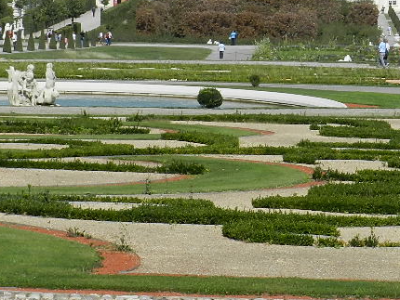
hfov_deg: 8.3
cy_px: -51
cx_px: 419
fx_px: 2752
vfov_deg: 6.2
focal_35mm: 238
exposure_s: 1/1000
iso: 160
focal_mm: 17.7
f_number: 5.6
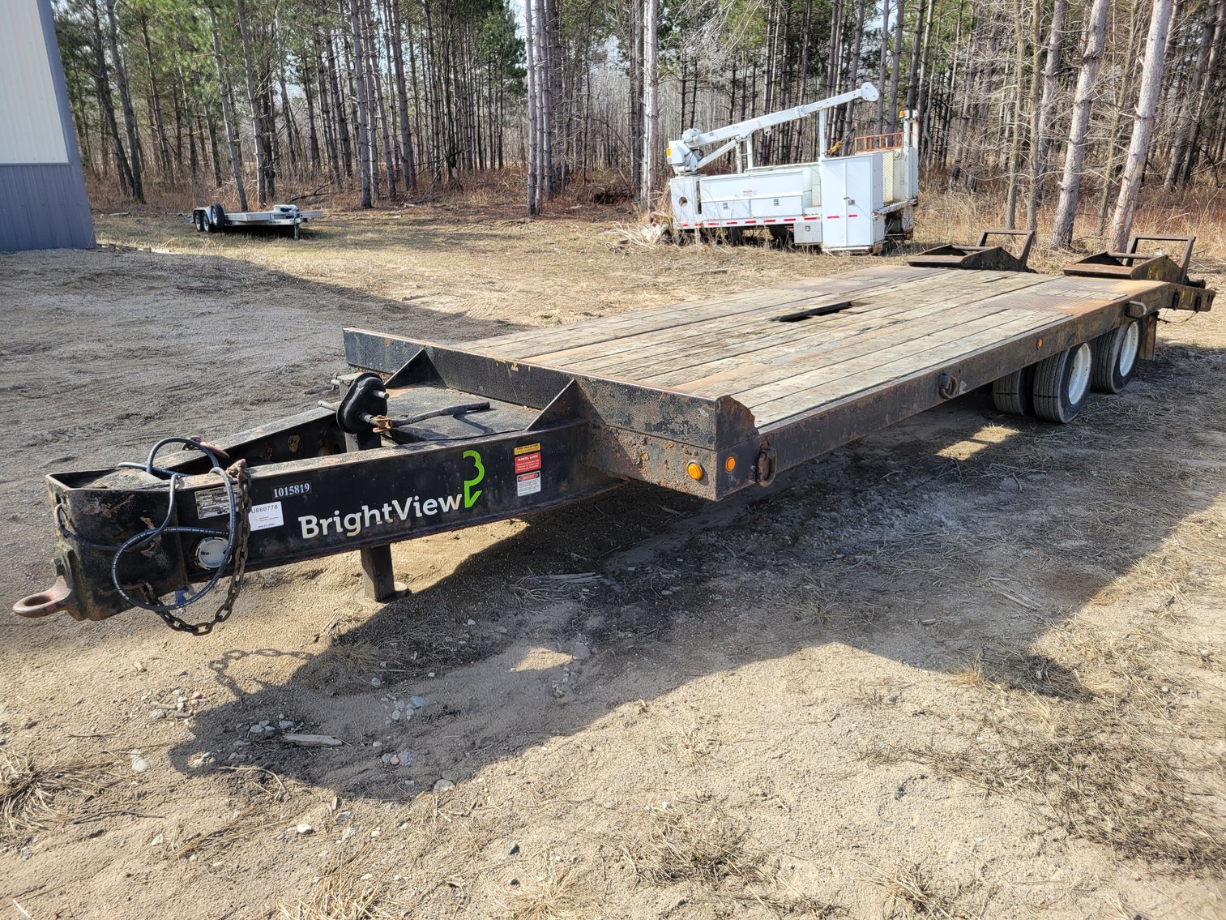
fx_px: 921
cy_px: 460
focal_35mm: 26
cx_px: 613
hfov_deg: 67.3
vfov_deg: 53.1
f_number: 1.8
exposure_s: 1/654
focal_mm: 5.4
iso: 40
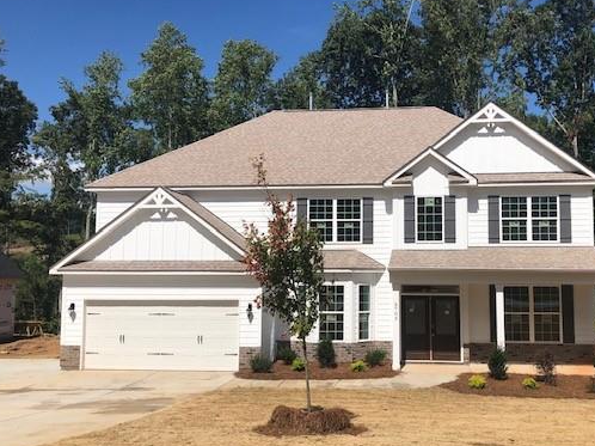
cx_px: 363
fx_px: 618
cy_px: 231
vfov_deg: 39.6
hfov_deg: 51.0
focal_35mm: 36
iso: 25
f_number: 1.8
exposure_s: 1/3745
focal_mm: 3.99
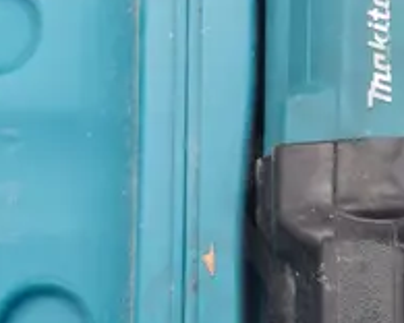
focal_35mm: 128
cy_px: 222
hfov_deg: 15.0
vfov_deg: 12.0
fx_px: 1530
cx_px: 242
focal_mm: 7
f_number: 1.8
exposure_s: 1/100
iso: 160
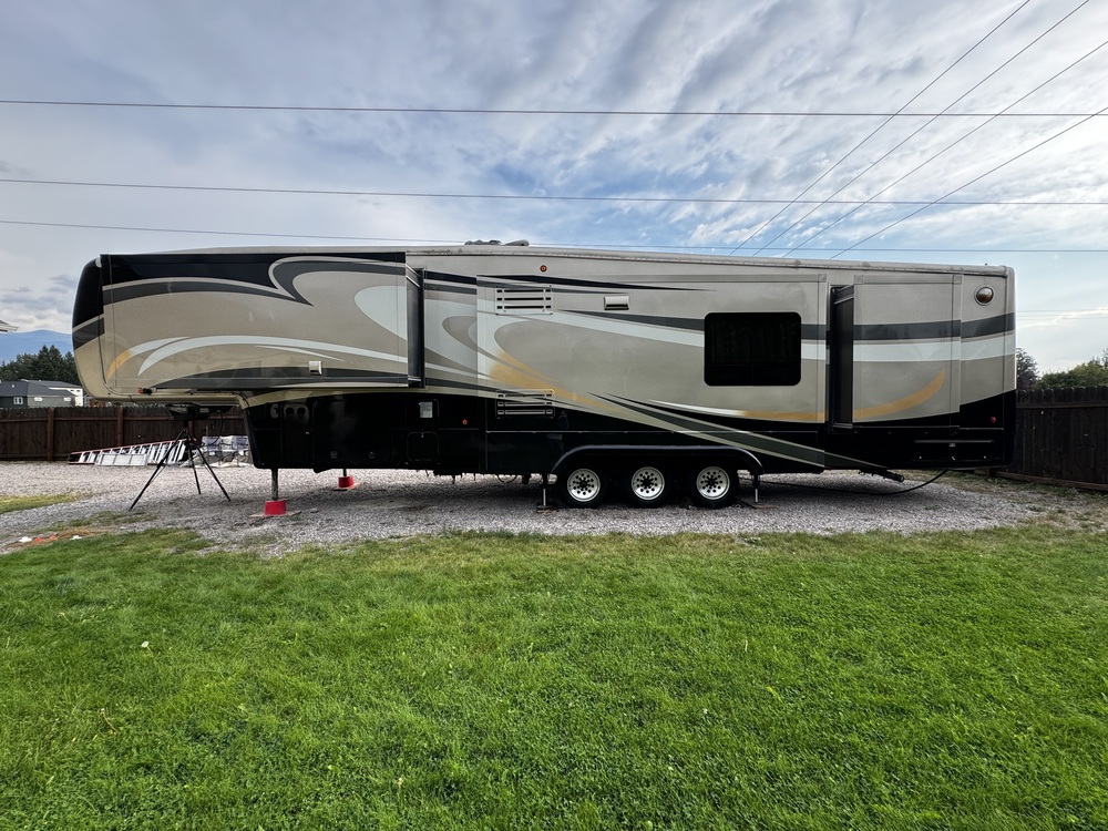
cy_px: 416
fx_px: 448
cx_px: 554
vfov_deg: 85.7
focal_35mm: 14
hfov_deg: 102.1
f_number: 2.2
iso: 40
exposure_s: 1/200
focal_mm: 2.22
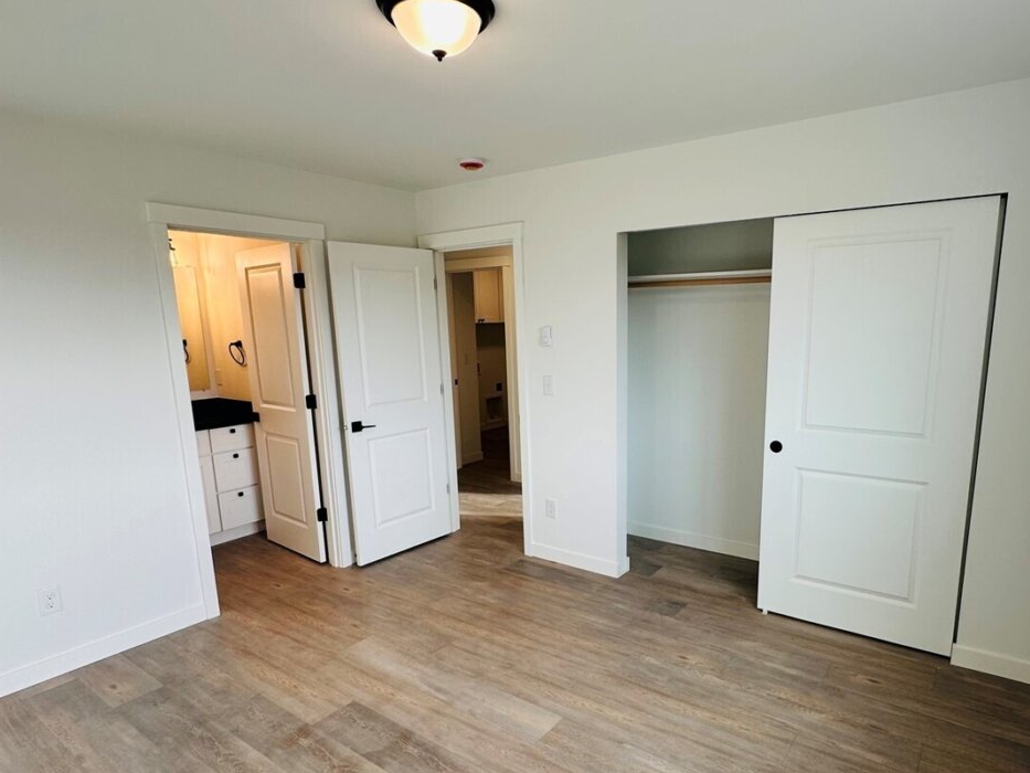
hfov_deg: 78.6
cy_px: 436
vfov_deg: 63.2
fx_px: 625
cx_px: 583
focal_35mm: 21
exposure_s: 1/120
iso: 64
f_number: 2.2
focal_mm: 2.22
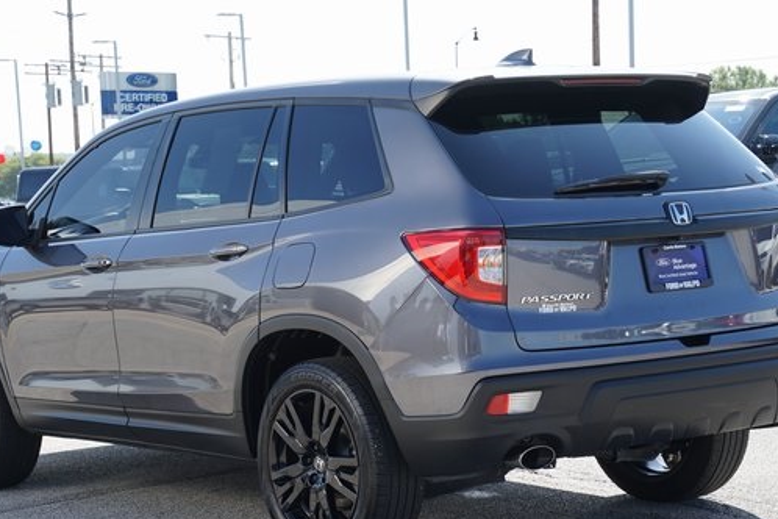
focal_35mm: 81
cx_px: 383
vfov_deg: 16.8
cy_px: 296
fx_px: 1750
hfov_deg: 25.1
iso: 100
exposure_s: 1/100
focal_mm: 63
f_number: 9
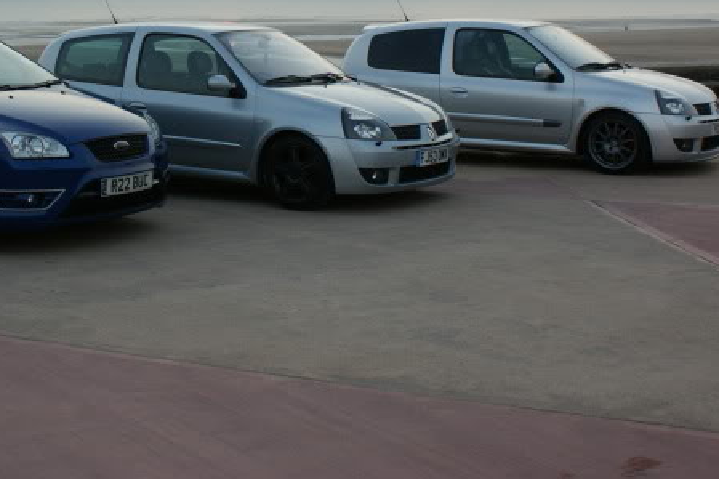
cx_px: 198
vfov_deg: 20.8
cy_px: 62
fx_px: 1278
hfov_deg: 31.0
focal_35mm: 64
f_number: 4.5
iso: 200
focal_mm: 24
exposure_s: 1/60
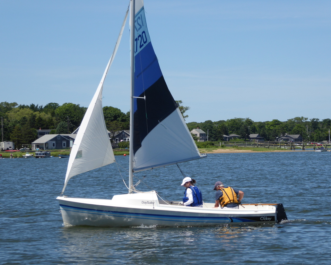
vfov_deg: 9.8
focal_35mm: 157
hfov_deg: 12.3
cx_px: 162
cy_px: 132
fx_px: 1538
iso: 80
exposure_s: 1/500
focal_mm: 24.2
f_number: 5.3
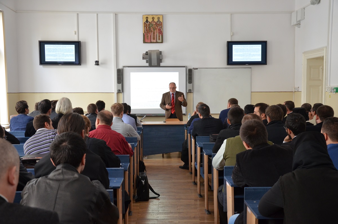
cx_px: 169
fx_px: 421
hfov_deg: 43.7
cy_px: 112
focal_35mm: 45
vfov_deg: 29.7
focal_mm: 30
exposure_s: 1/30
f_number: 4.2
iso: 900
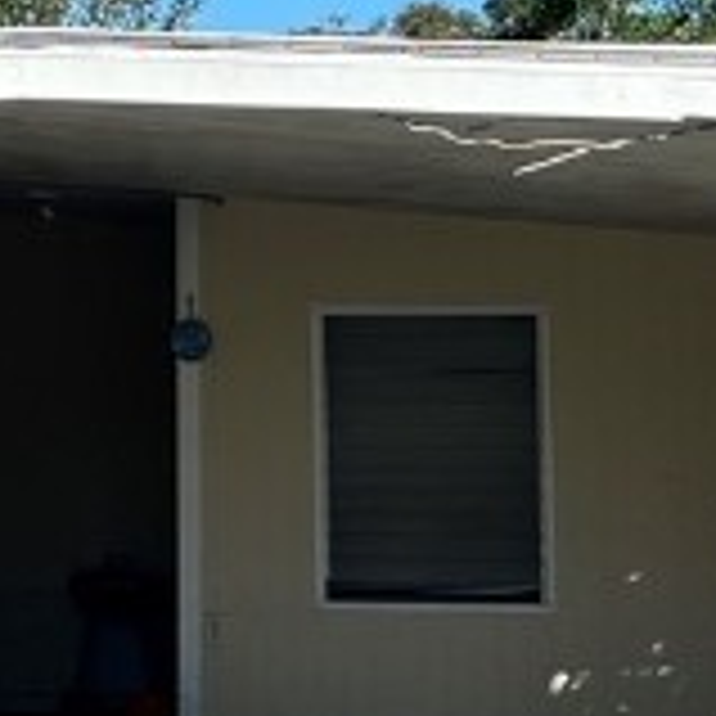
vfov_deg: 11.8
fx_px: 3463
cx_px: -739
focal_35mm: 148
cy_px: 207
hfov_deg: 10.7
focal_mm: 5.7
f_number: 1.5
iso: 50
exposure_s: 1/4444
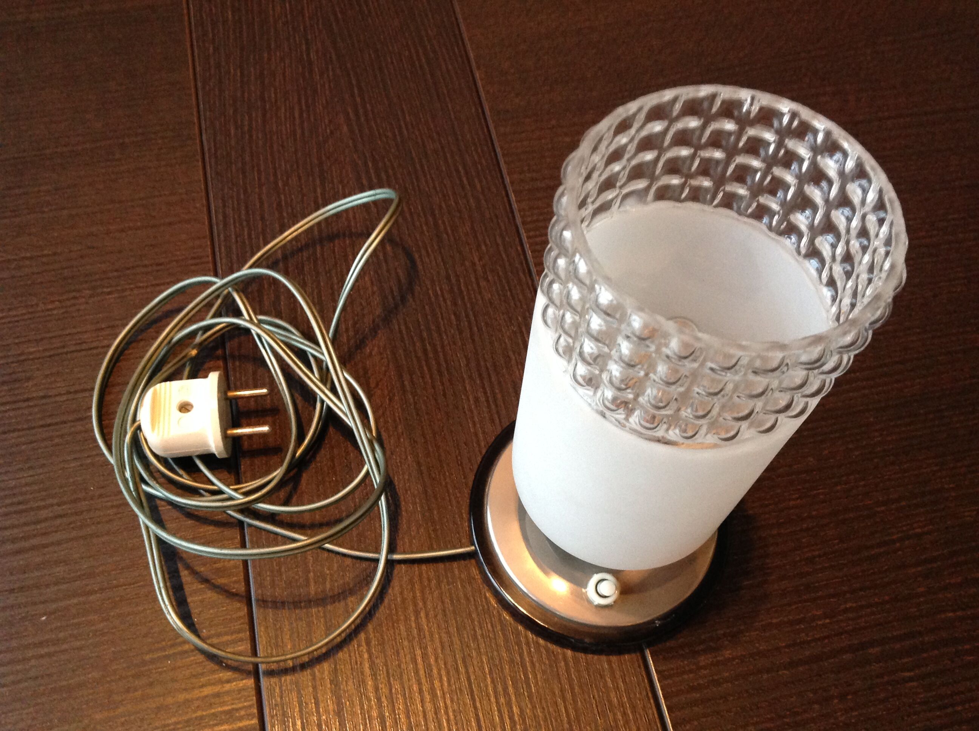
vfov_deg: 40.6
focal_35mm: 35
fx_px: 988
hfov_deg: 52.7
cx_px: 490
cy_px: 366
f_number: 2.4
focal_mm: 4.28
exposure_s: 1/15
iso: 320
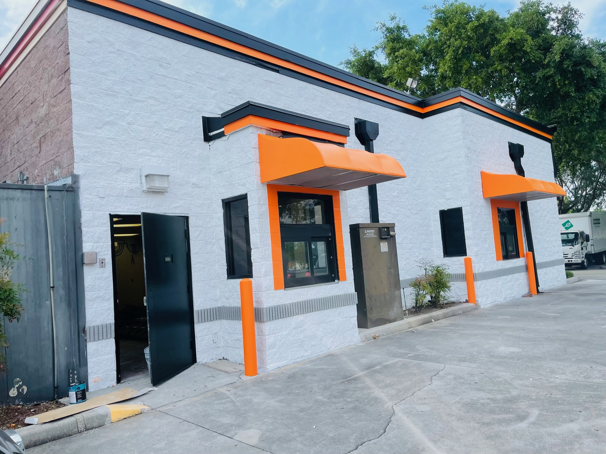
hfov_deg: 67.3
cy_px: 227
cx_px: 303
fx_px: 455
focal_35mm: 26
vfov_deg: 53.1
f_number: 1.6
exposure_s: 1/1456
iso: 32
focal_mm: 5.1
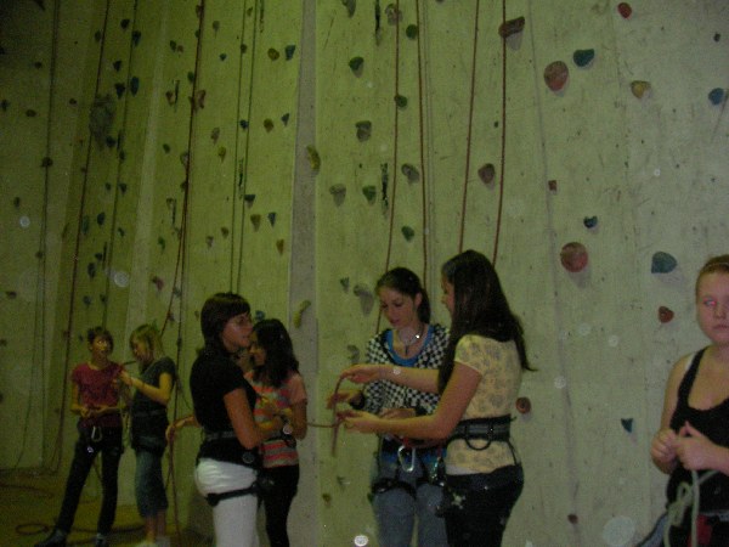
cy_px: 274
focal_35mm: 41
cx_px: 364
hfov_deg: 45.8
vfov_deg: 35.1
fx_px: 863
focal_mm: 6.3
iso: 300
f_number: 3.5
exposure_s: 1/30
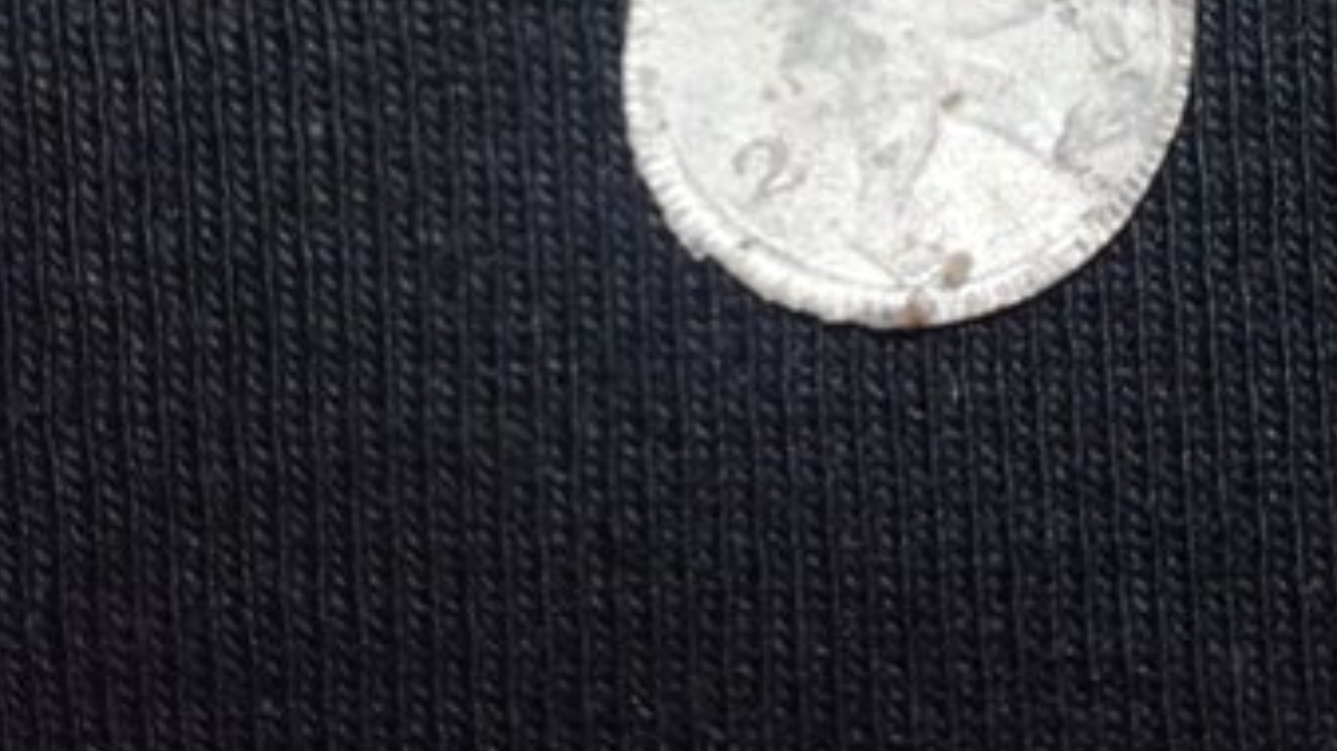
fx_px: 1772
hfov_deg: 40.7
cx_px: 922
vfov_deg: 23.2
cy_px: 57
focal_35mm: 50
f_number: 2.2
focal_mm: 3.31
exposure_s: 1/100
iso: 60
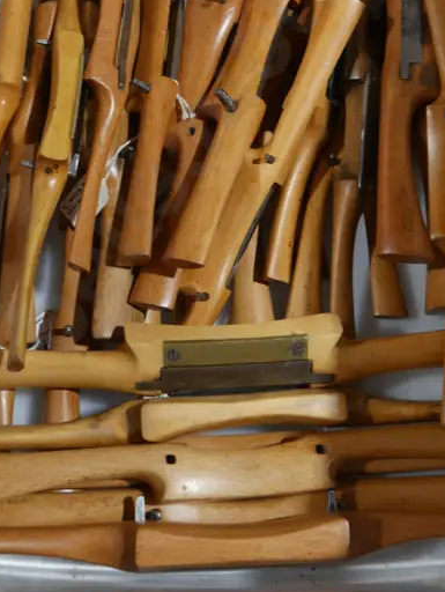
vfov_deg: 33.0
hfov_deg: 26.1
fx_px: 958
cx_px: 233
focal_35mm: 56
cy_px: 90
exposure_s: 1/60
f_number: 3.5
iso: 250
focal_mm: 14
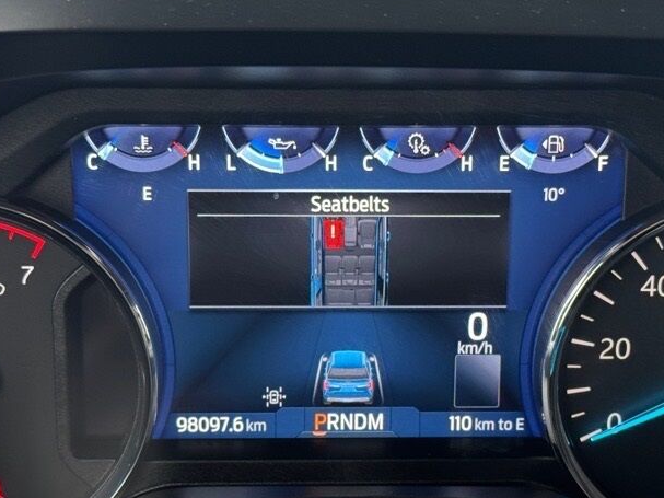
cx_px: 375
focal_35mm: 81
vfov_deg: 18.1
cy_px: 350
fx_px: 1553
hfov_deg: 24.1
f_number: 1.78
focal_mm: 6.76
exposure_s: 1/104
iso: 100
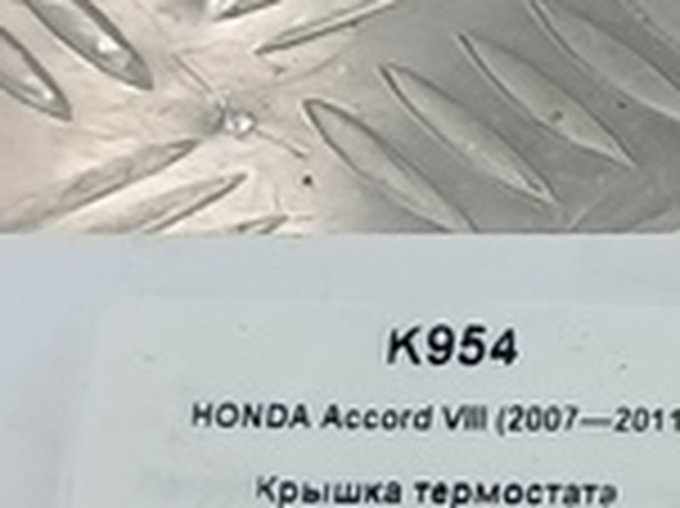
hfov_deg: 9.5
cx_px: 1675
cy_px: -85
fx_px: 3592
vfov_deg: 8.0
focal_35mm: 183
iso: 84
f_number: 1.6
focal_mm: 4.11
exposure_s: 1/50
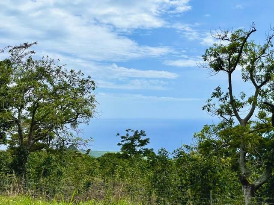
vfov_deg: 28.0
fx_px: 412
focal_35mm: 52
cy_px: 102
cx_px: 137
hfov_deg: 36.8
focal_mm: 6
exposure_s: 1/3984
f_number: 2
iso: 25
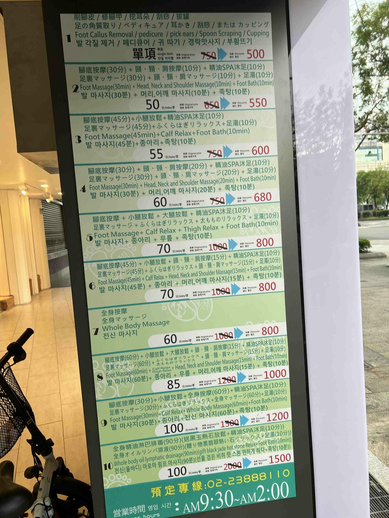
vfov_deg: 67.3
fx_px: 390
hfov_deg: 53.1
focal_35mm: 26
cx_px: 194
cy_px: 259
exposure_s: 1/120
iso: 64
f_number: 1.5
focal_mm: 5.7
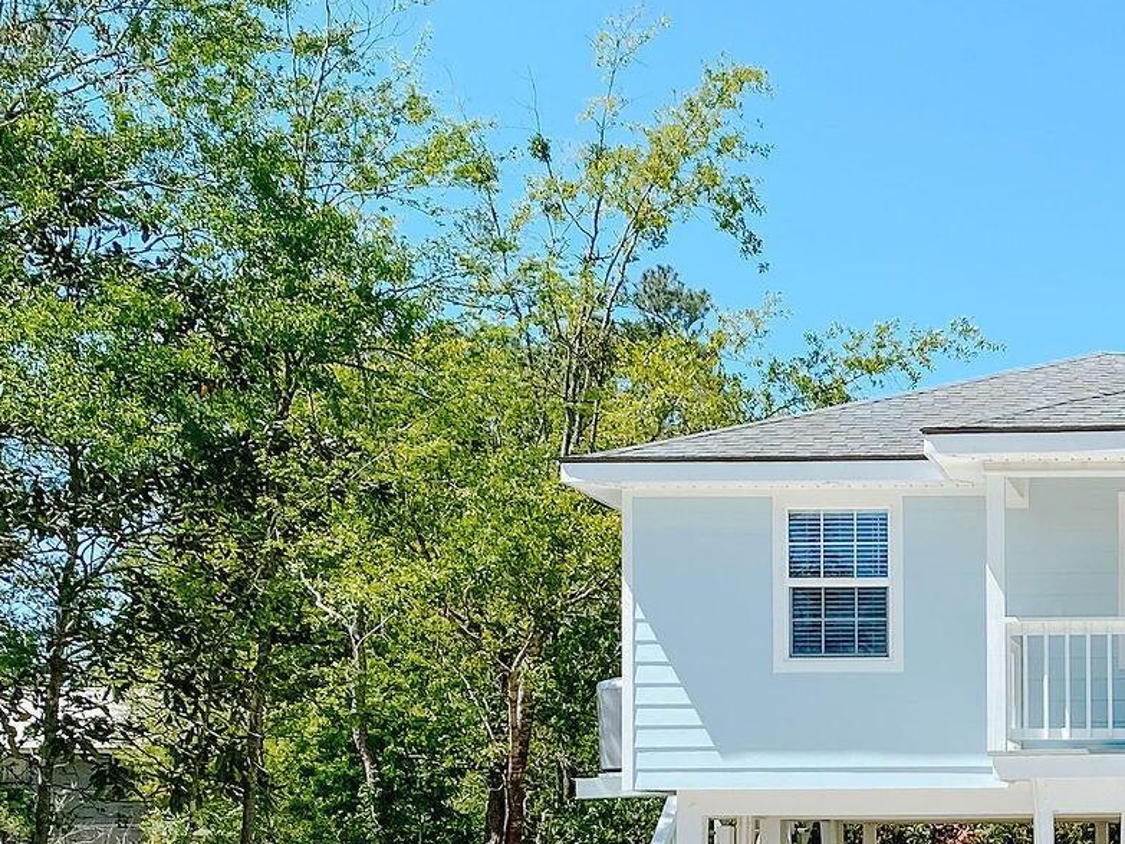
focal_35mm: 68
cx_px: 1309
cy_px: 660
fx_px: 2210
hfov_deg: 25.9
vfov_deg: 21.4
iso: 32
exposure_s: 1/3000
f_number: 1.8
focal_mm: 4.25
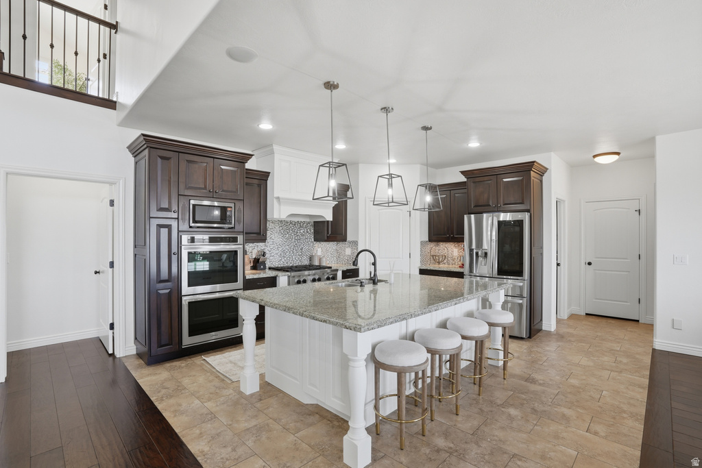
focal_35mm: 16
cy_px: 234
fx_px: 312
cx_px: 351
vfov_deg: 73.8
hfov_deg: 96.7
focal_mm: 16
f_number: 9
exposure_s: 1/125
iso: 250
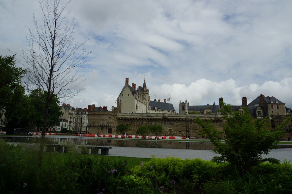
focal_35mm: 24
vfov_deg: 53.1
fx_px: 195
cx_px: 146
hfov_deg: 73.8
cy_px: 97
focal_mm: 16
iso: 100
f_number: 13
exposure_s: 1/320
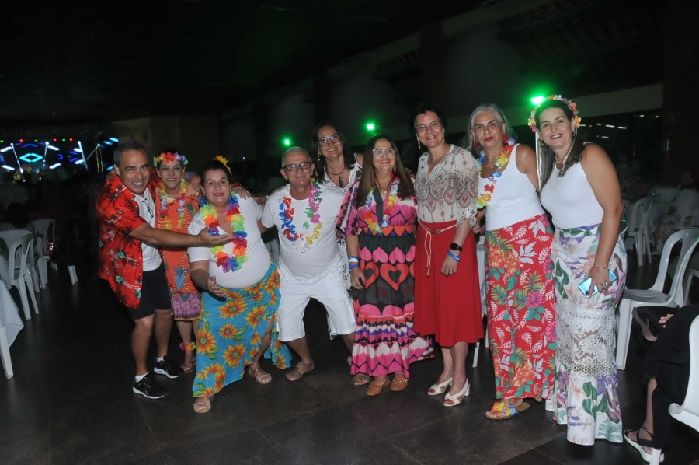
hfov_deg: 67.4
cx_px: 350
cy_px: 232
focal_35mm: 27
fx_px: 524
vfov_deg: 47.8
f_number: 5.6
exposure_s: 1/80
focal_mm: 18
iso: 800
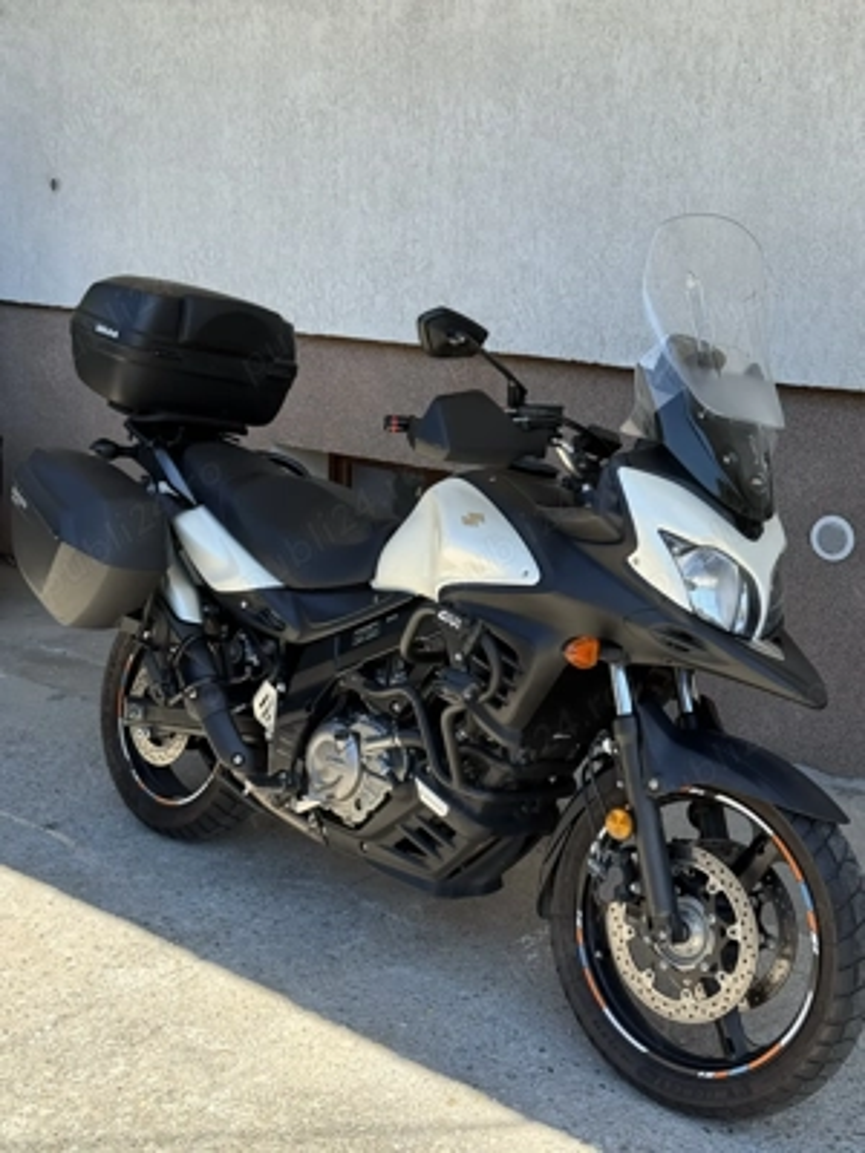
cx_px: 432
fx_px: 1599
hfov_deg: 30.3
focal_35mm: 48
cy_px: 576
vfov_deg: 39.7
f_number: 1.78
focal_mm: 6.76
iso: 80
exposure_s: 1/1242
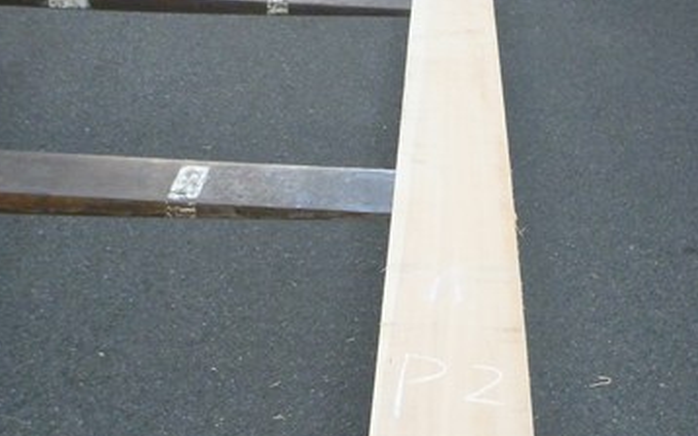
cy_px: 403
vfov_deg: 23.7
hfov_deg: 37.9
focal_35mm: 53
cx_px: 437
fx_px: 1009
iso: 400
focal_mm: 4.9
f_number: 3.3
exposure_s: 1/200
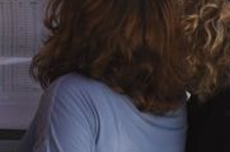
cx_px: 71
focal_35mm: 585
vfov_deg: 2.3
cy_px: -59
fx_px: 3731
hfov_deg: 3.5
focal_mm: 110
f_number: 5.6
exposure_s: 1/500
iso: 500
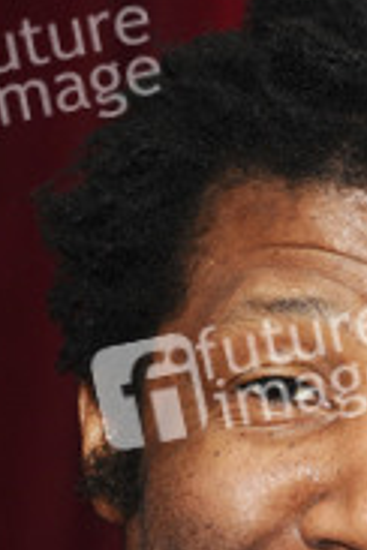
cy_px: 529
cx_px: 335
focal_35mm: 263
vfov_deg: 7.8
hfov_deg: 5.2
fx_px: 4021
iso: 400
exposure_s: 1/160
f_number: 5
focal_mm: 80
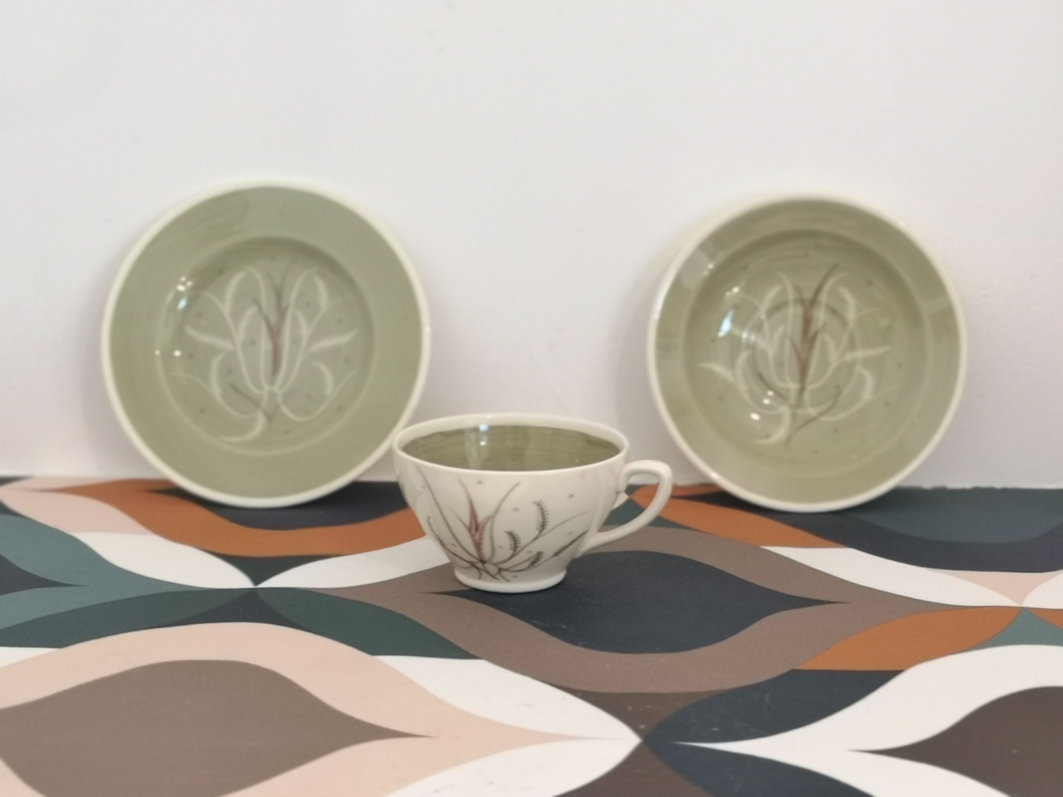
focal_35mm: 54
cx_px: 532
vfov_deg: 27.0
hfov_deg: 35.5
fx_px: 1658
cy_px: 398
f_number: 4
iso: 320
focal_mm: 5.58
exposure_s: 1/30
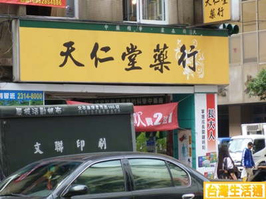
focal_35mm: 166
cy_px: 100
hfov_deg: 11.9
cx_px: 133
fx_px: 1276
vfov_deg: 8.9
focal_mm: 25
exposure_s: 1/100
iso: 400
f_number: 6.9
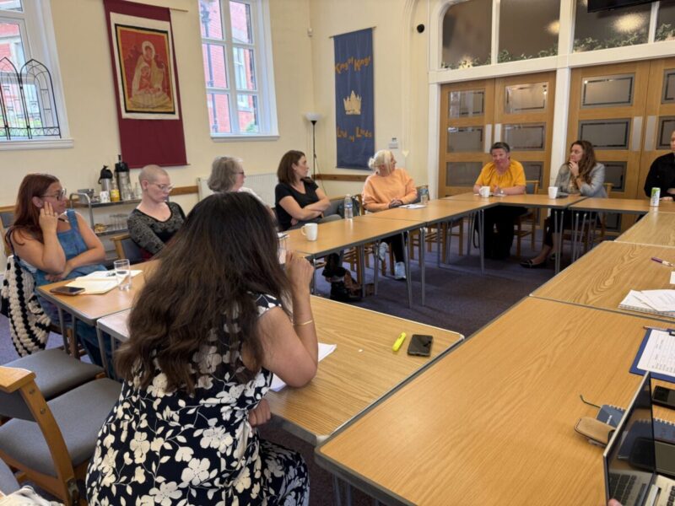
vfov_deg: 56.8
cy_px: 253
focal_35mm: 24
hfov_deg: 71.6
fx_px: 468
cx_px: 338
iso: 125
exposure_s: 1/50
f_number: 1.78
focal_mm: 6.76
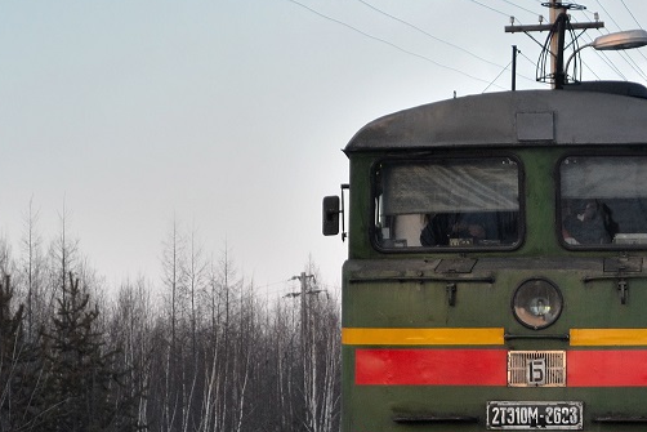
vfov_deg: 7.0
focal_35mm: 197
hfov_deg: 10.3
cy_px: 395
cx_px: 692
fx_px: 3545
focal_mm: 55
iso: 400
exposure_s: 1/80
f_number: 5.6
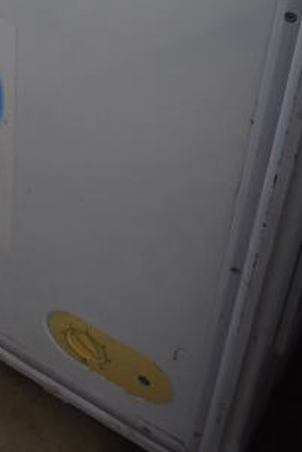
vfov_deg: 22.1
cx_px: 86
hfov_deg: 16.8
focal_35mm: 81
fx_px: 1018
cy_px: -163
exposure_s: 1/125
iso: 2000
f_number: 3.5
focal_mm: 18
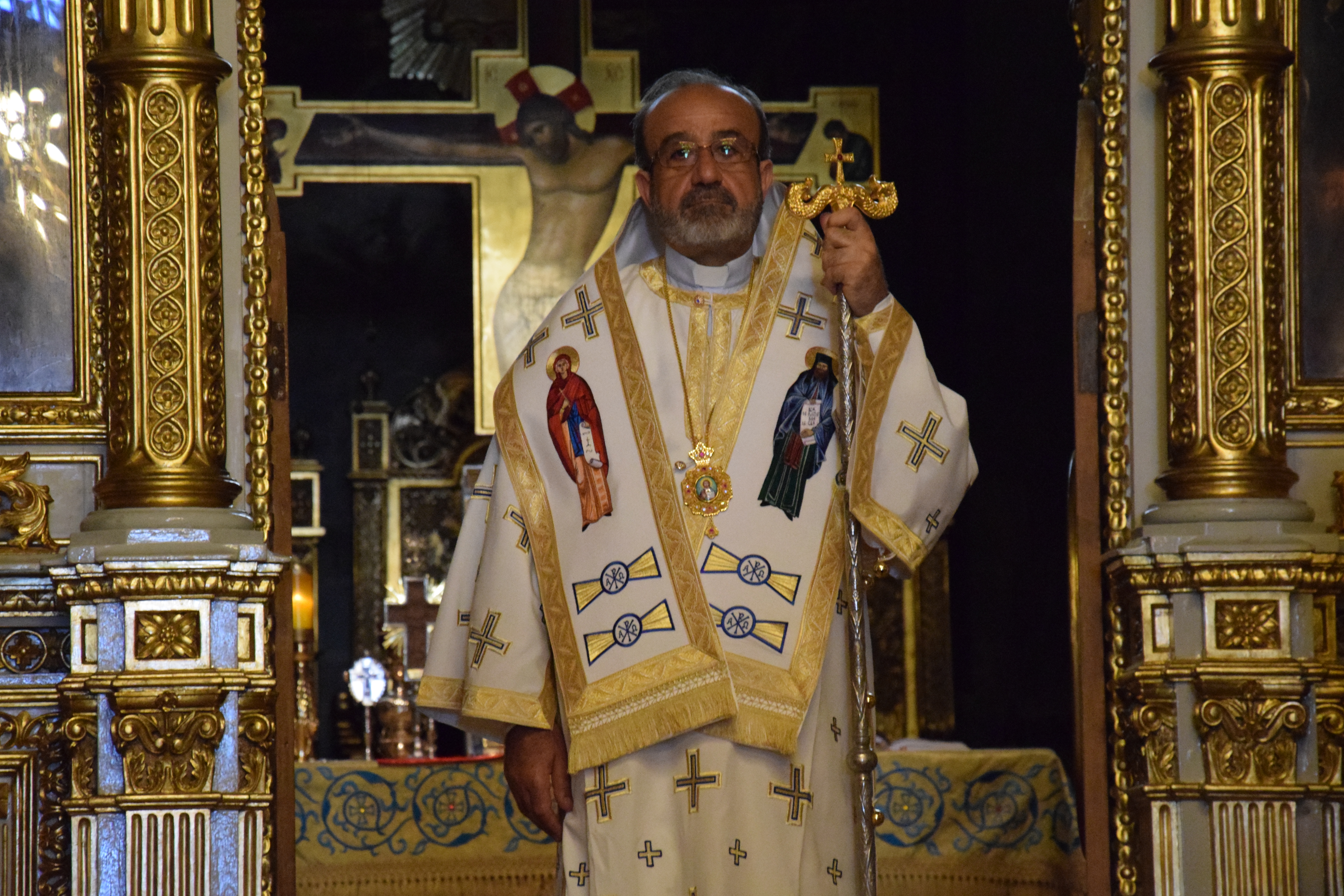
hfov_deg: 12.6
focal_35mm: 164
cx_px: 652
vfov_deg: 8.4
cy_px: 460
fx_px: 6104
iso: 6400
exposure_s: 1/60
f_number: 5.6
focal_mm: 105
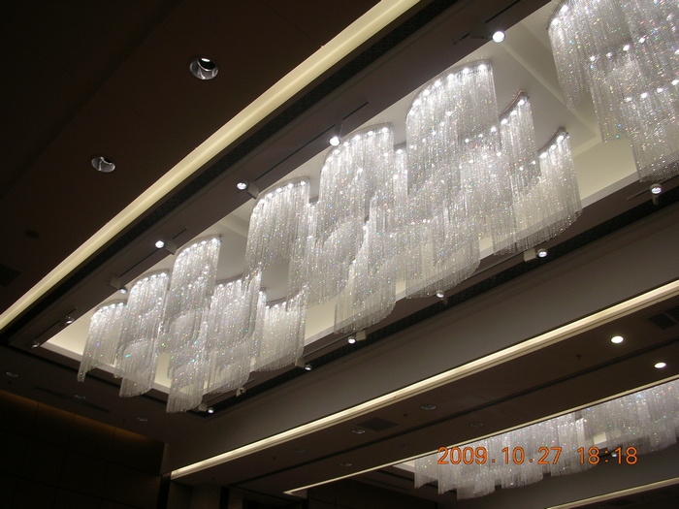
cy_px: 254
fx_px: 687
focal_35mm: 35
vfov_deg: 40.7
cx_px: 340
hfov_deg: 52.6
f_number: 3
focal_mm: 5.8
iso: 50
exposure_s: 1/31.6
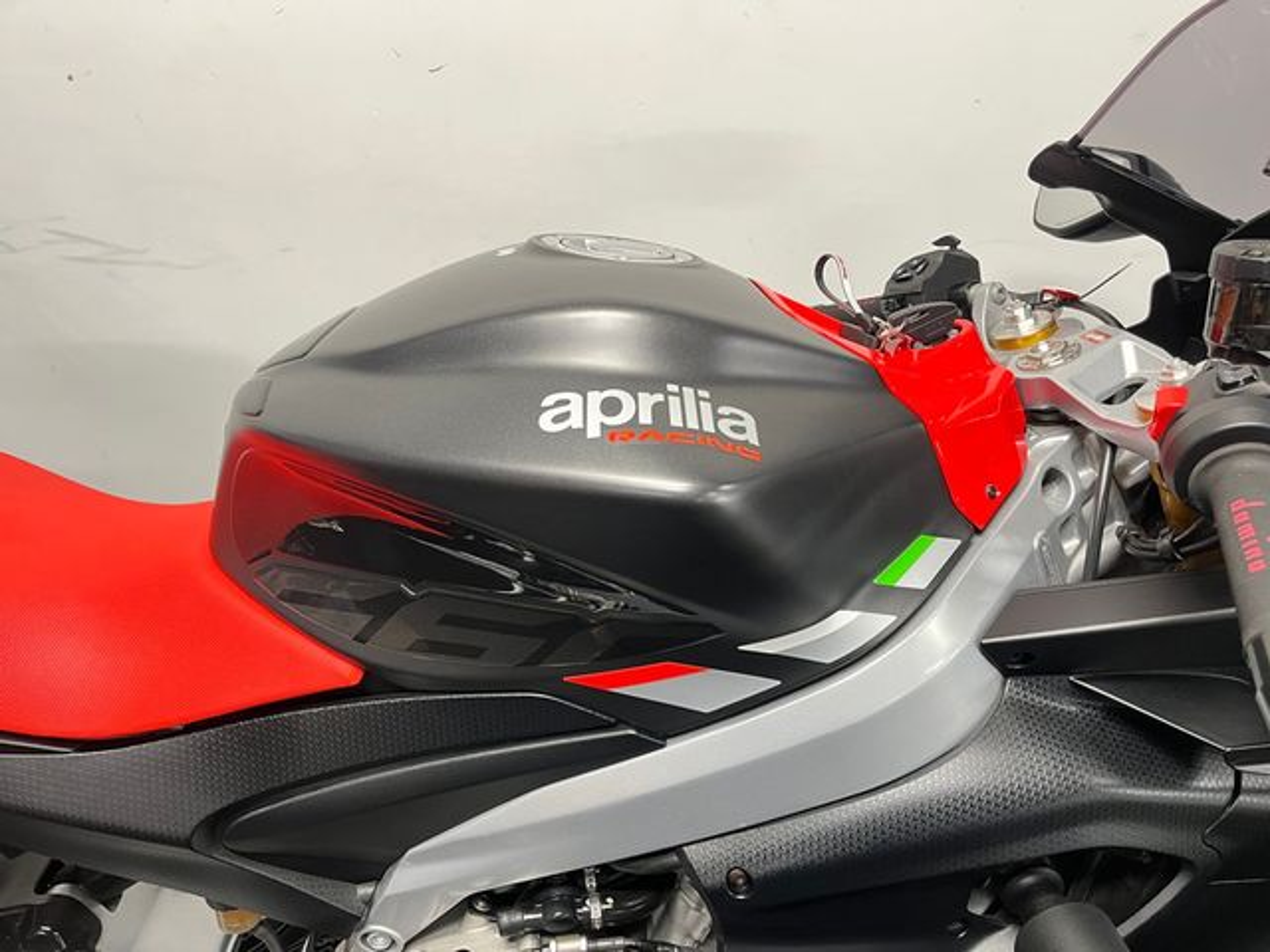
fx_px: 954
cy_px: 476
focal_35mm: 26
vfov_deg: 53.1
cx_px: 635
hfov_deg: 67.3
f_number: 1.6
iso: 250
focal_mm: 5.1
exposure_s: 1/50
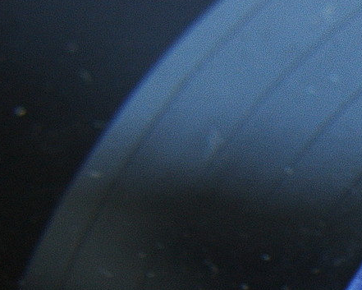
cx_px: 790
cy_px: 523
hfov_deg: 8.1
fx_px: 2391
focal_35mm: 223
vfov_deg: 6.8
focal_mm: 35
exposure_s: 1/50
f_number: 3.5
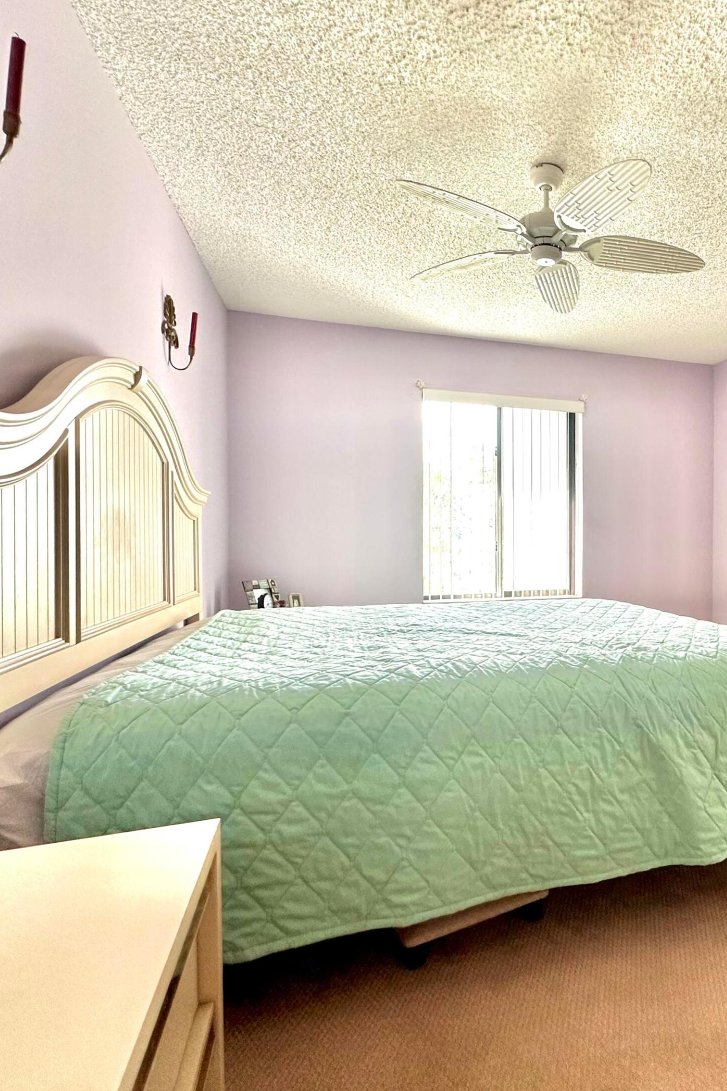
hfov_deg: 57.9
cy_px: 544
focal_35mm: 20
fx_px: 606
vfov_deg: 84.0
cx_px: 567
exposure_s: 1/99
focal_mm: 2.22
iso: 125
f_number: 2.2
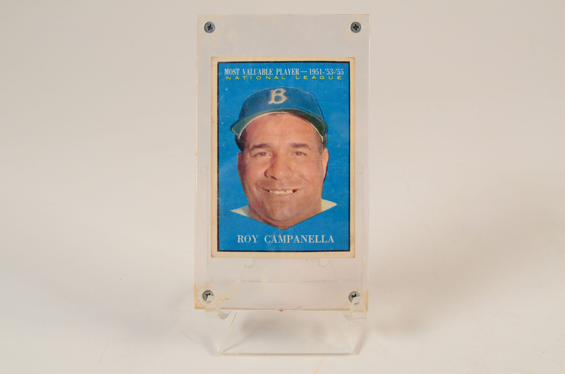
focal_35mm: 57
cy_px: 187
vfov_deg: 23.7
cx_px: 282
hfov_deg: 35.1
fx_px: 893
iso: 200
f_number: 13
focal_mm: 38
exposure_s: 1/160
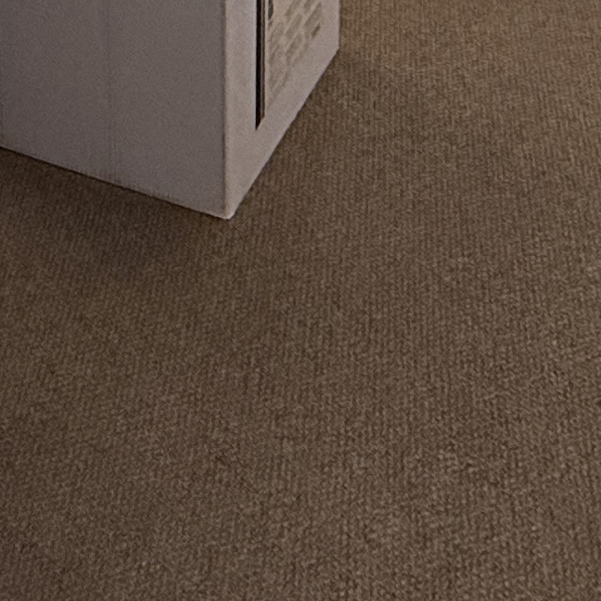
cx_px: 394
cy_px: -742
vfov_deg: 15.5
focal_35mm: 77
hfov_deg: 22.4
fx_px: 1512
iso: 100
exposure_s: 1/99
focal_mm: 2.22
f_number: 2.2
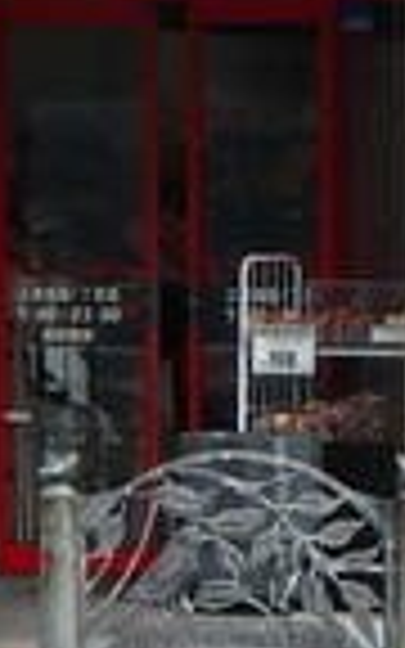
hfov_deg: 2.6
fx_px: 8724
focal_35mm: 494
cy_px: 180
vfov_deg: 4.3
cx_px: -418
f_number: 5.7
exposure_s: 1/200
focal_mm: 18.7
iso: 125
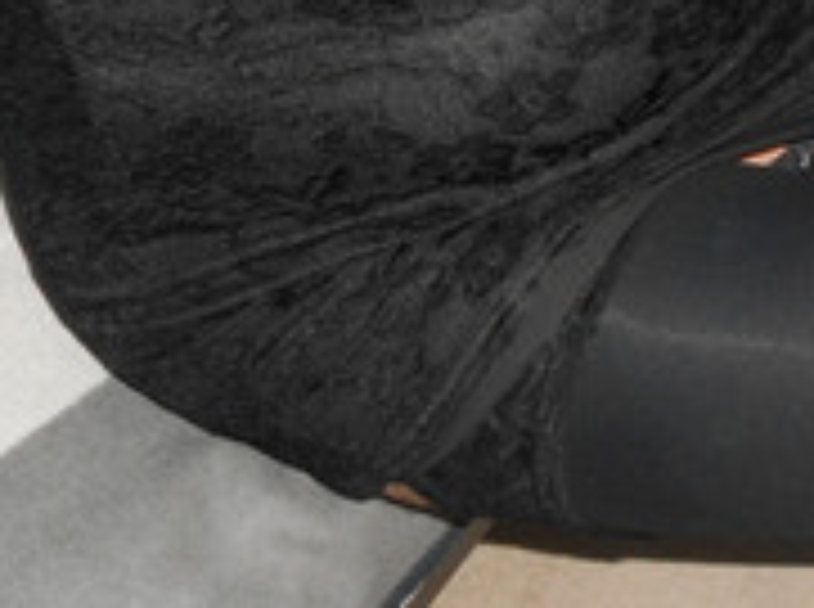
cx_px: 463
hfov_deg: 27.1
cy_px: 277
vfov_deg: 20.4
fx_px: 1690
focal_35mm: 72
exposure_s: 1/25
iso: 200
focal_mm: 4.6
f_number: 3.2
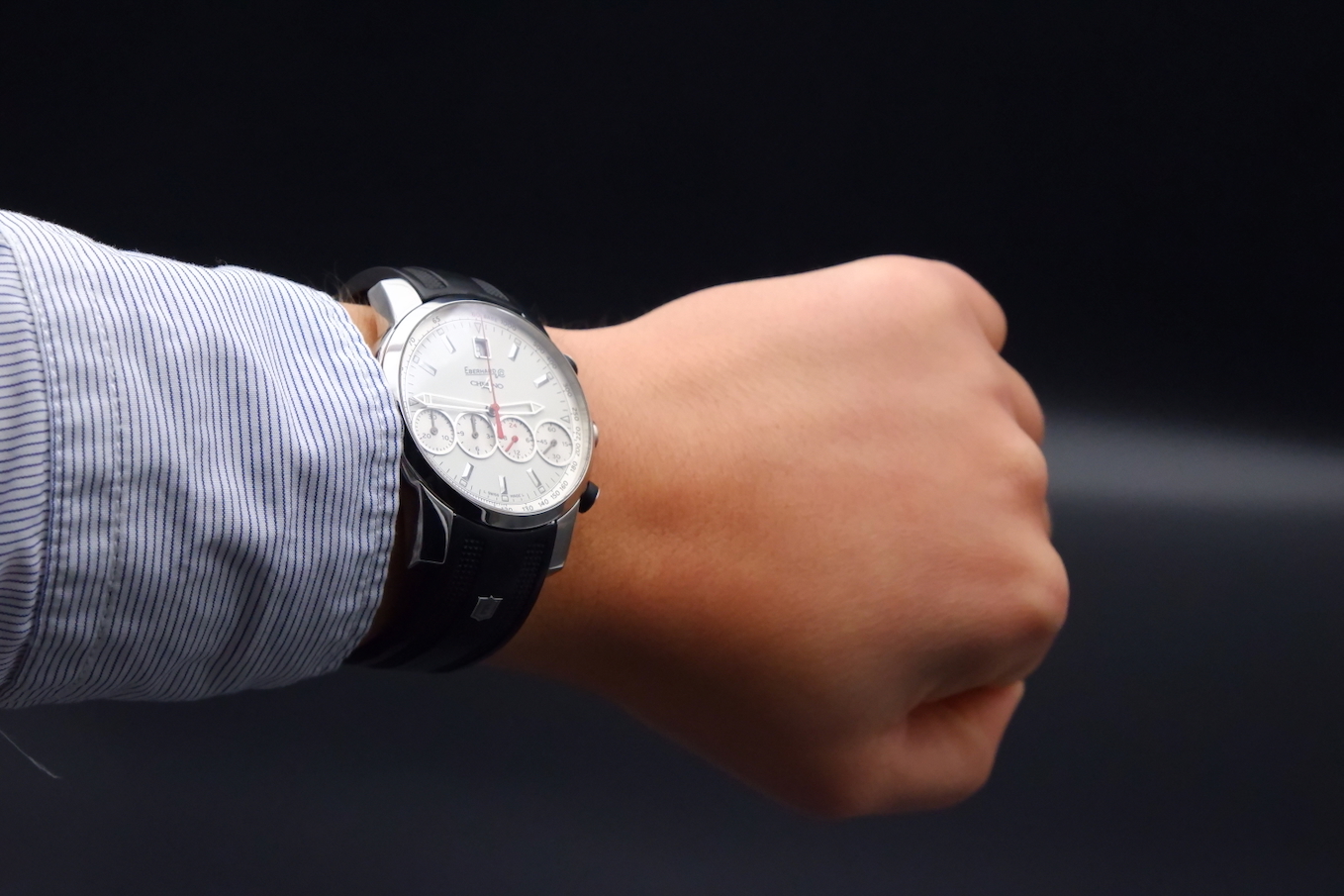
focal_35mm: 60
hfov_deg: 33.4
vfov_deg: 22.6
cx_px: 672
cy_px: 448
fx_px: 2240
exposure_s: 1/4000
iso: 6400
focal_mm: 40.7
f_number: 9
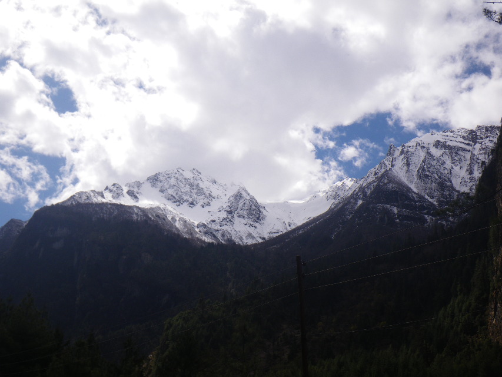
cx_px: 251
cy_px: 188
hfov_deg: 44.8
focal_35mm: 42
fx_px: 609
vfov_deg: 34.4
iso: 50
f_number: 5
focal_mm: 7.5
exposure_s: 1/640
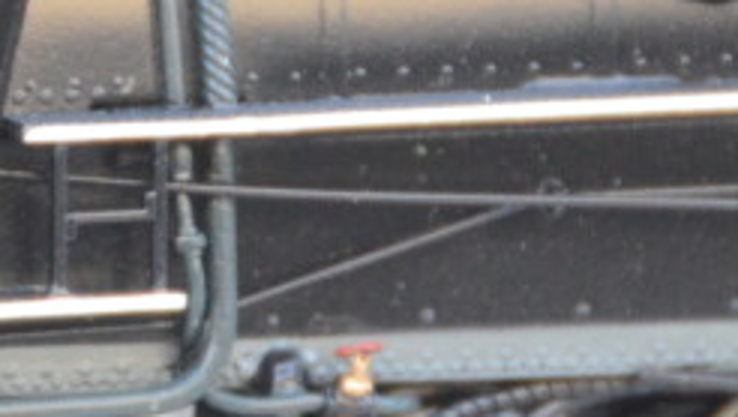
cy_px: 150
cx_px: -195
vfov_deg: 1.2
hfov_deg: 2.2
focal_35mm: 978
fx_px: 19159
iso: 1600
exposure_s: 1/160
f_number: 5.6
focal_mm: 150
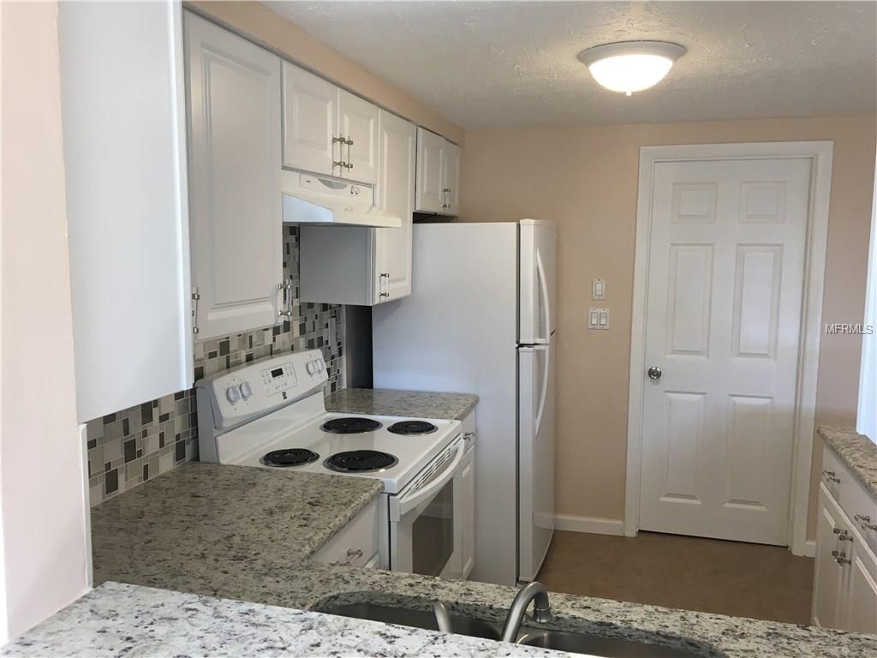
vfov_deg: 48.2
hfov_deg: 61.7
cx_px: 438
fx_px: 735
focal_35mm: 29
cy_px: 329
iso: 25
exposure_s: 1/30
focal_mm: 4.15
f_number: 2.2
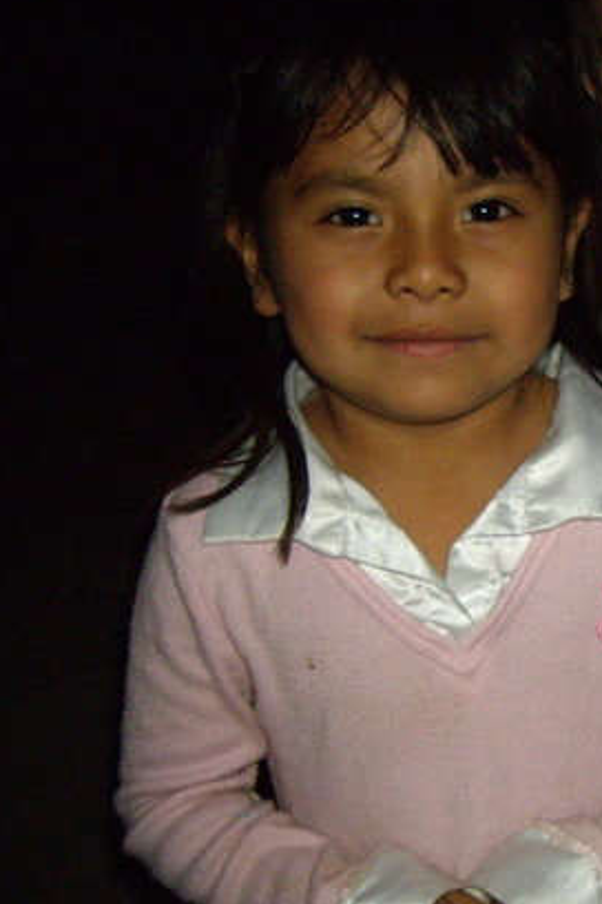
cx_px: 666
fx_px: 1555
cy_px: 516
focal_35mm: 62
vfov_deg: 32.3
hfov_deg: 20.8
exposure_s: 1/40
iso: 400
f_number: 2.7
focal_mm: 6.2
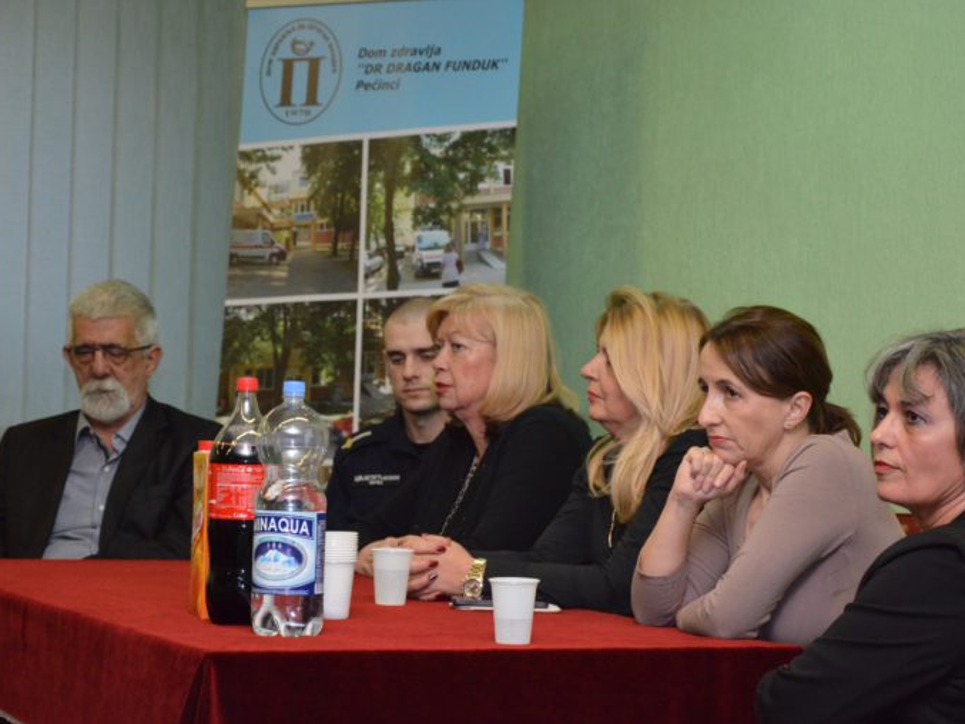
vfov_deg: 13.7
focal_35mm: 108
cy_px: 362
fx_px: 3011
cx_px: 489
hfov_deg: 18.2
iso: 3200
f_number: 5.3
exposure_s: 1/60
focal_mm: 66
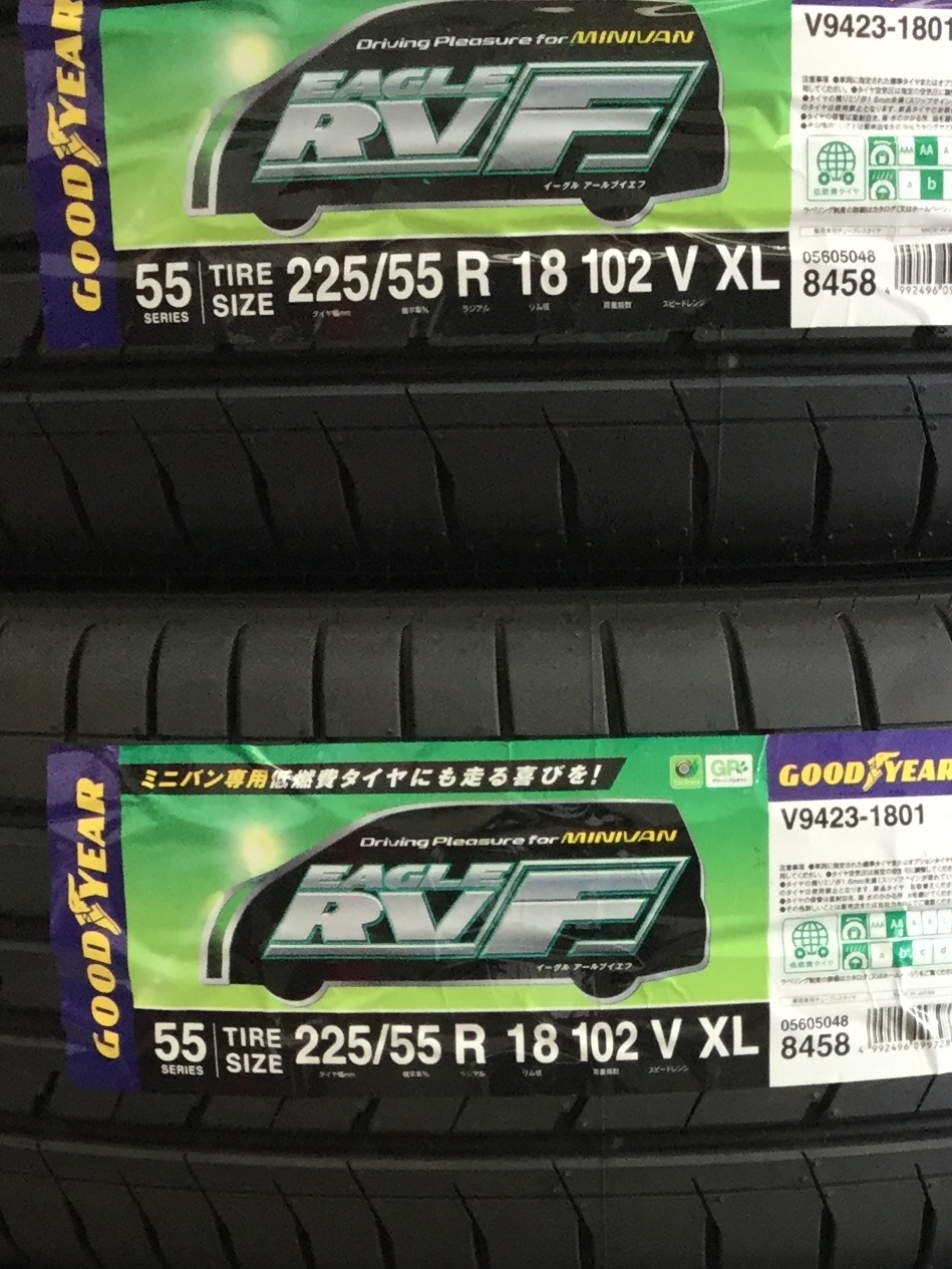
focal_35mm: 80
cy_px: 1338
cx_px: 622
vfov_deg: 23.2
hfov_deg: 18.4
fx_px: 2933
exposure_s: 1/30
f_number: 2.4
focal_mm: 3.3
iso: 25
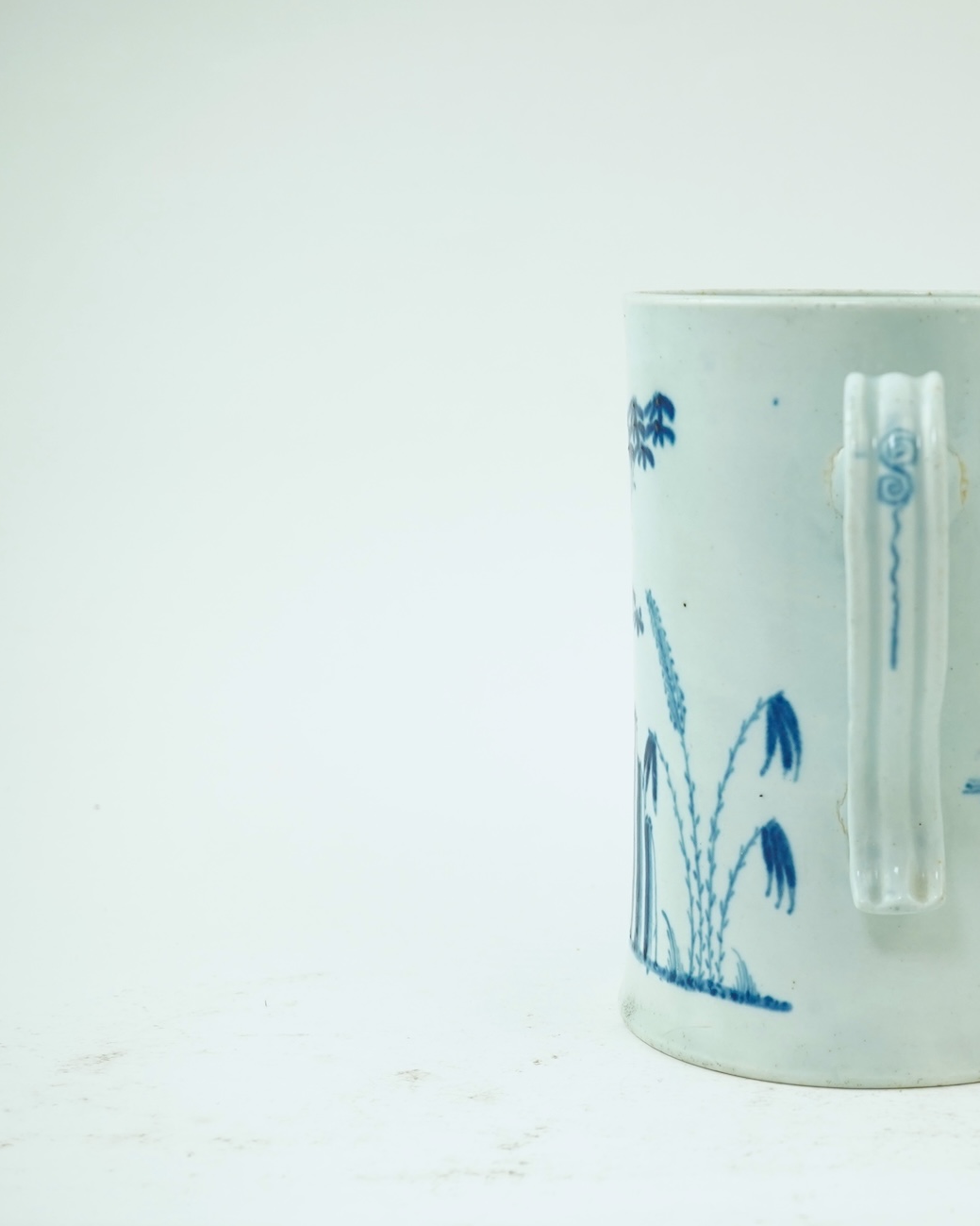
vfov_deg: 29.6
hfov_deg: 23.2
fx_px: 2321
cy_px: 615
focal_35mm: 64
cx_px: 905
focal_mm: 30
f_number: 9
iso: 640
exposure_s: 1/60
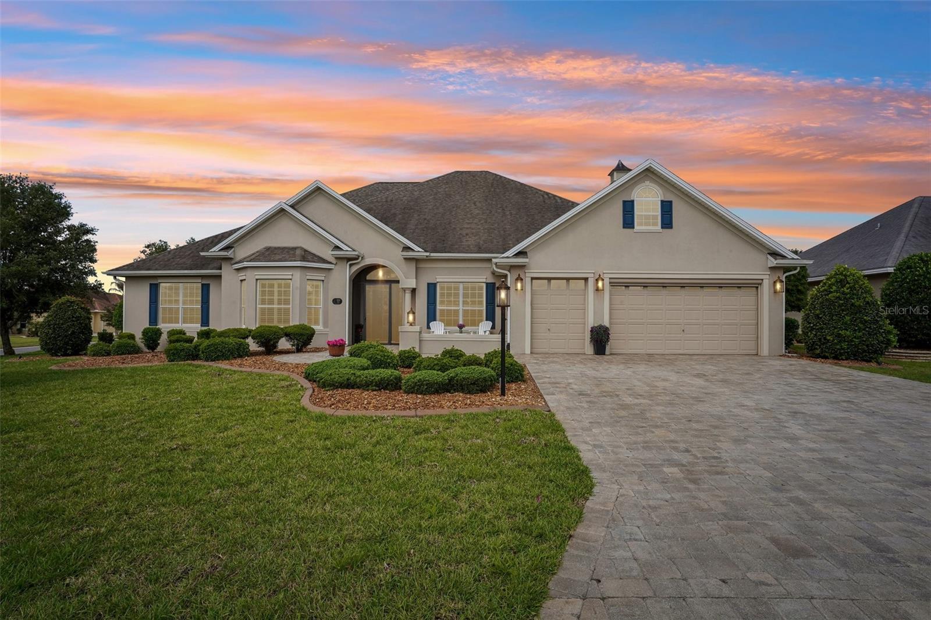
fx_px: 491
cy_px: 310
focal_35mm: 19
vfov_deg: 64.5
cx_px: 466
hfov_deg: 86.9
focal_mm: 19
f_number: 20
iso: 100
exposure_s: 1/40
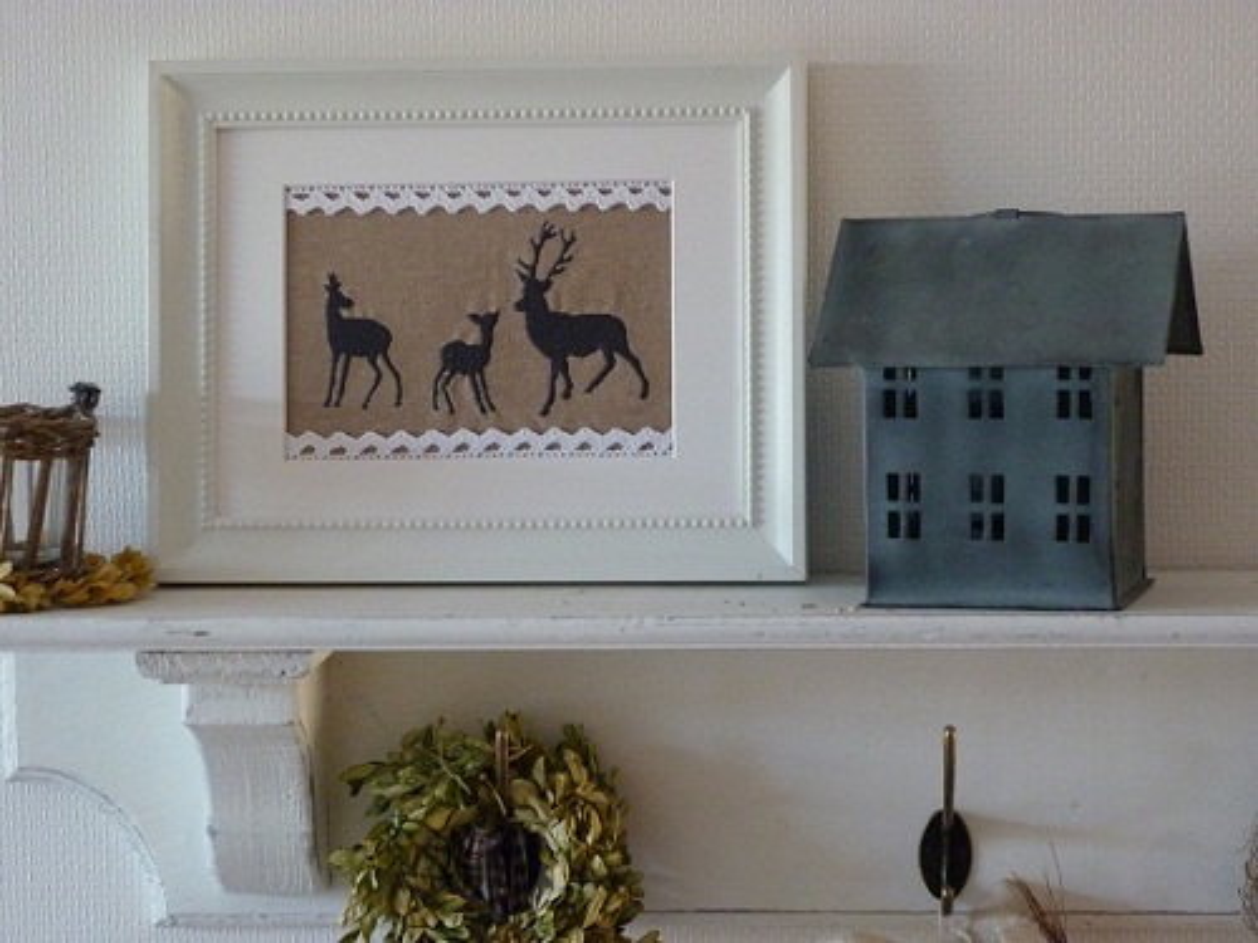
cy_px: 472
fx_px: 3125
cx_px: 629
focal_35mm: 86
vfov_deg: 17.2
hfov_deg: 22.8
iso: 400
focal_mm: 14.2
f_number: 4.4
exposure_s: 1/20
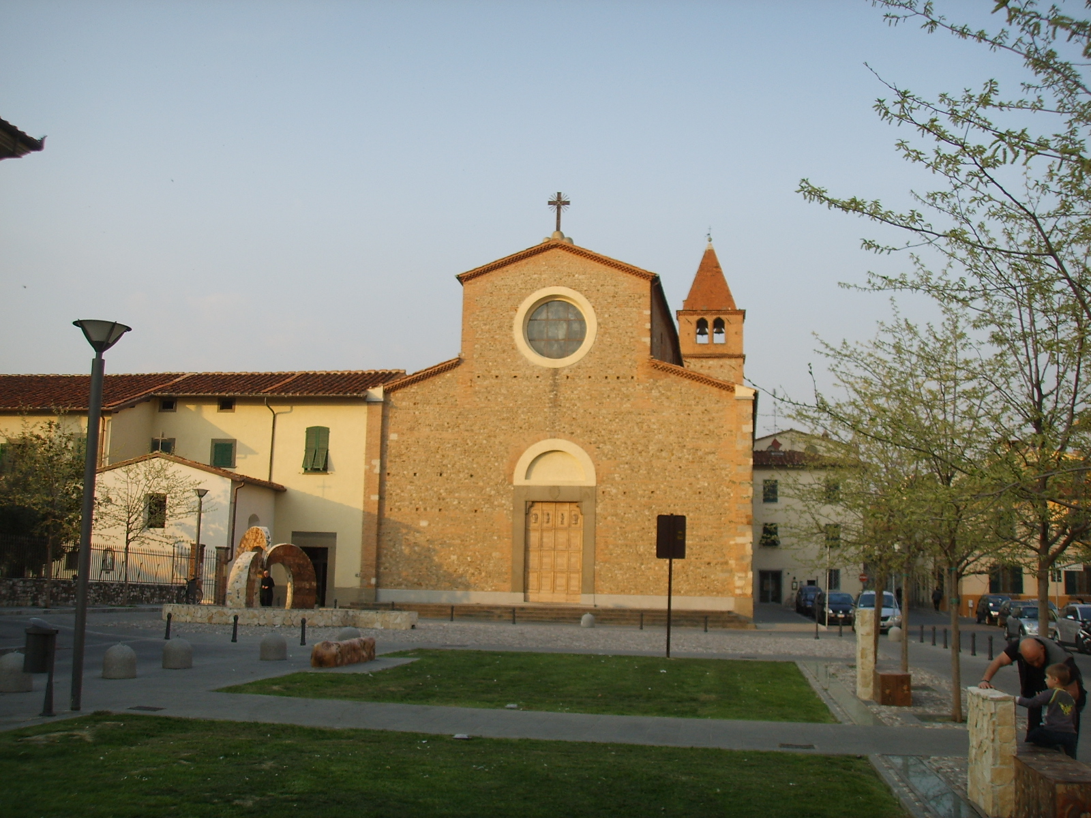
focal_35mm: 39
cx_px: 546
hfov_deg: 47.9
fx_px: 1229
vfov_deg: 36.8
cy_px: 409
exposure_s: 1/250
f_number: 3.5
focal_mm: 6.6
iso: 50
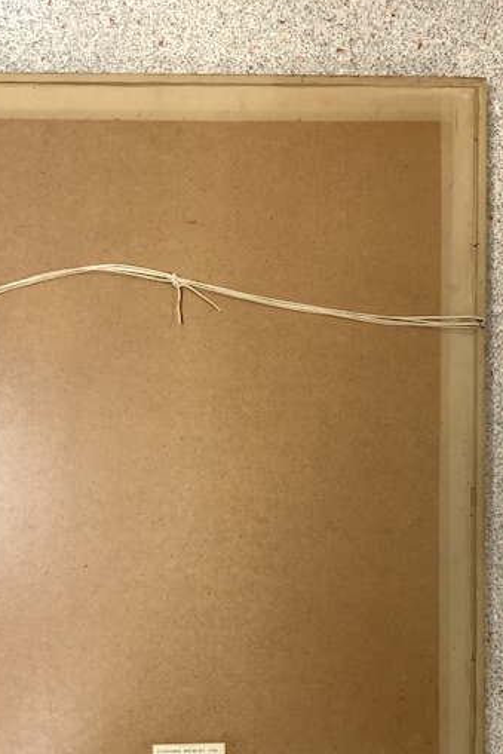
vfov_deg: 50.3
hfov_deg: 34.9
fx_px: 796
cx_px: 194
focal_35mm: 38
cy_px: 457
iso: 200
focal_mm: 3
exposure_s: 1/33
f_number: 1.8
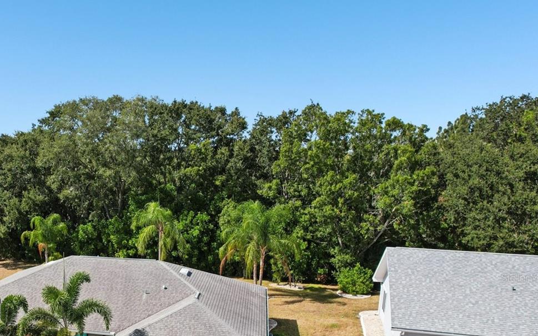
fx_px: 543
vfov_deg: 33.3
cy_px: 278
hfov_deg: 49.6
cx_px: 107
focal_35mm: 37
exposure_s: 1/3000
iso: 140
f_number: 2.8
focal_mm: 8.4
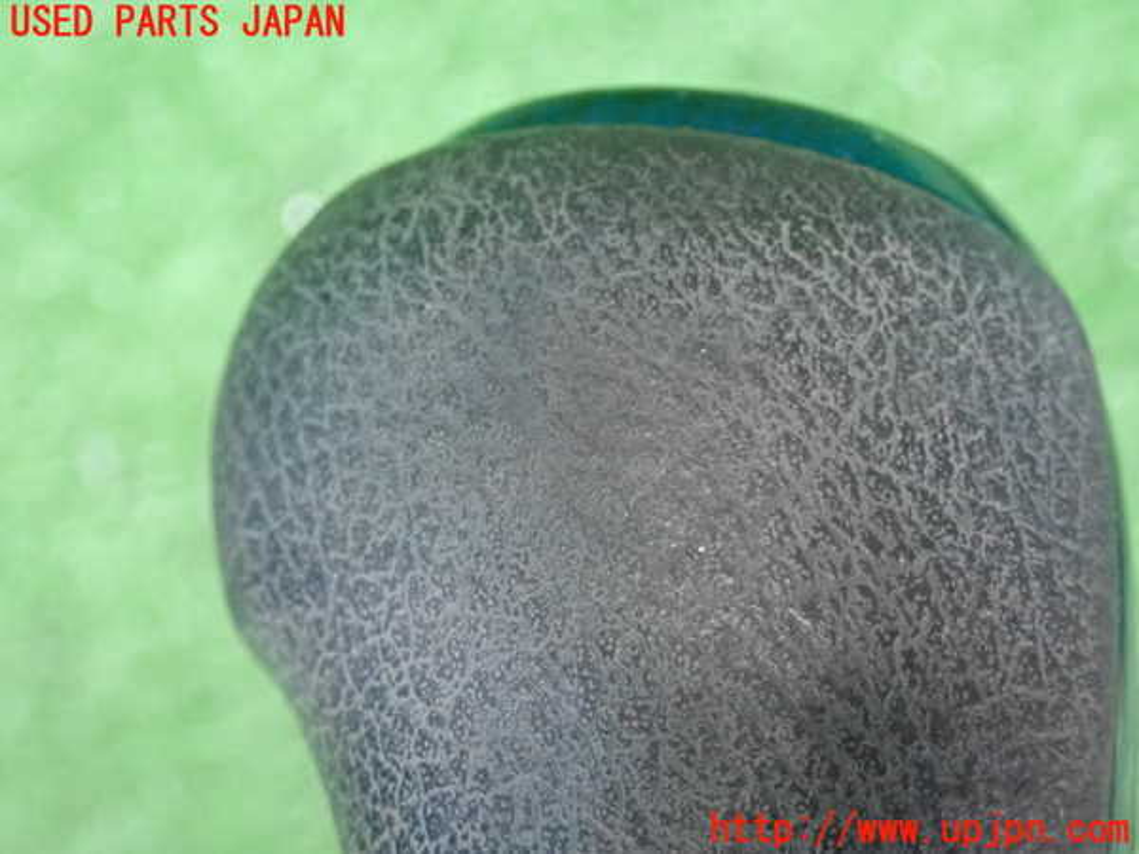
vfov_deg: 23.7
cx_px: 570
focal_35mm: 62
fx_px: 2040
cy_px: 427
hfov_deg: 31.2
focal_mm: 11.09
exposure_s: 1/100
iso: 2500
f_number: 3.6
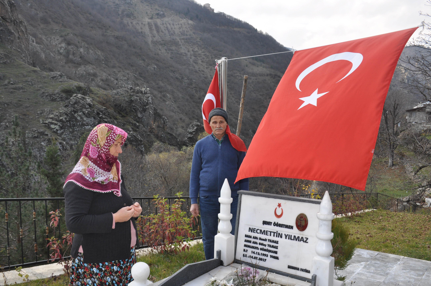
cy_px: 143
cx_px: 216
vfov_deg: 43.5
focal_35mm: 30
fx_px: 359
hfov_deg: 62.0
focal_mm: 20
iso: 320
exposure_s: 1/200
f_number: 9
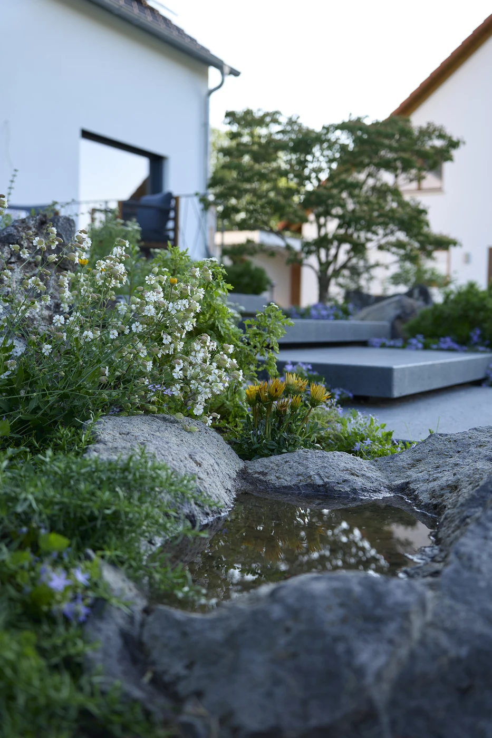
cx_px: 246
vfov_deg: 53.1
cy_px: 369
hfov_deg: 36.9
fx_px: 738
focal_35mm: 36
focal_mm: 36
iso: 320
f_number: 2.8
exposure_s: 1/640
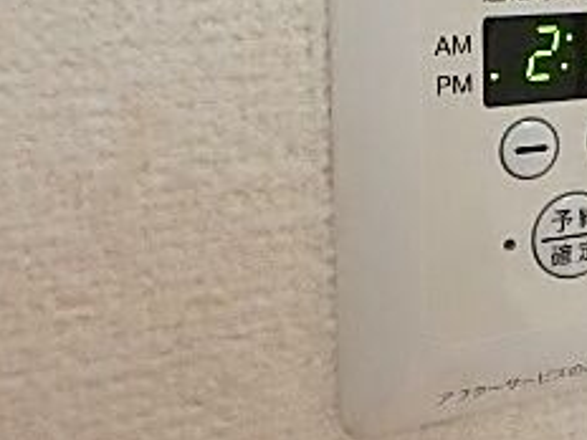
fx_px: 984
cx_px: 622
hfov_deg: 30.3
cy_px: 28
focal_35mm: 58
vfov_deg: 24.4
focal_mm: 3.7
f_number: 3.5
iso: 800
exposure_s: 1/30
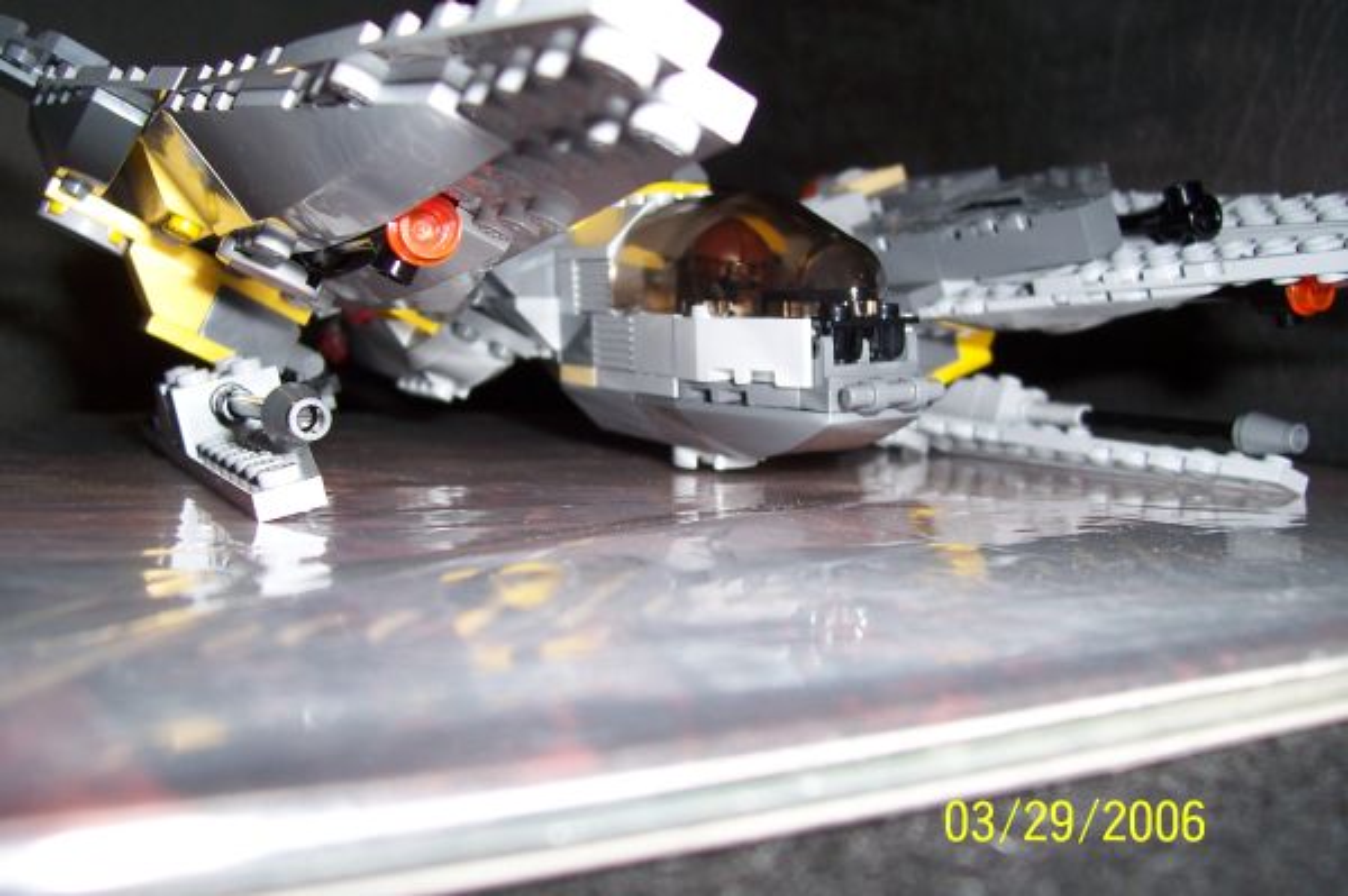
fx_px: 1272
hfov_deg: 55.8
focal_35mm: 34
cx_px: 674
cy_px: 448
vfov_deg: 38.8
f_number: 2.7
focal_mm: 5.6
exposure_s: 1/60
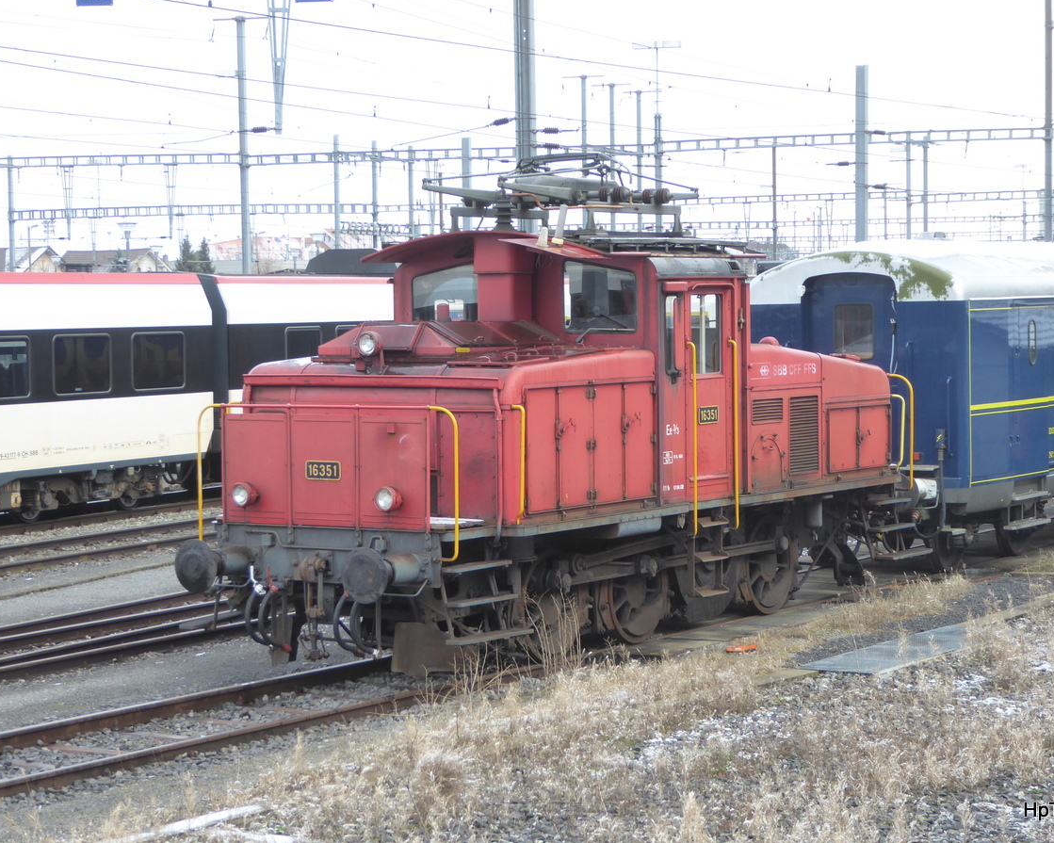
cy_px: 421
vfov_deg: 17.3
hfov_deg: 21.5
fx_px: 2776
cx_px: 523
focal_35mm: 89
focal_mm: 14.1
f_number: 4.7
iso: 125
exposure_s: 1/60
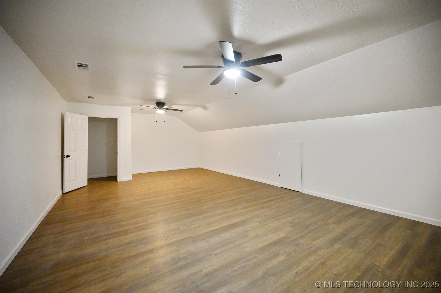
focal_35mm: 14
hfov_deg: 104.3
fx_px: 171
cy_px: 146
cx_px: 220
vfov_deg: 81.1
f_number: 4
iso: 1250
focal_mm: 14
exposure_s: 1/60
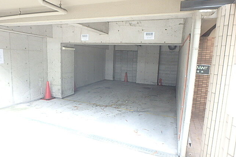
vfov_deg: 57.3
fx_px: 144
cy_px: 78
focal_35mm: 22
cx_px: 117
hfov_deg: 78.6
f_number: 3.5
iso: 200
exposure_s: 1/40
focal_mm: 3.7
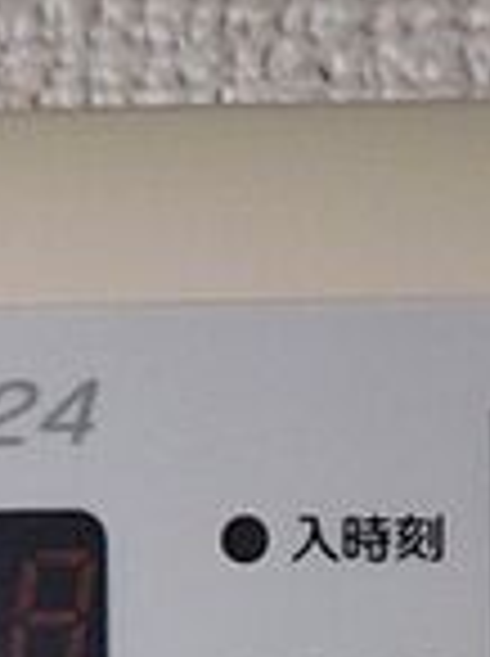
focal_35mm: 79
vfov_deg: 21.2
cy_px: 968
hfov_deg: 18.6
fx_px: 1495
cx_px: 270
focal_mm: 4.1
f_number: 3
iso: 220
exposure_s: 1/30
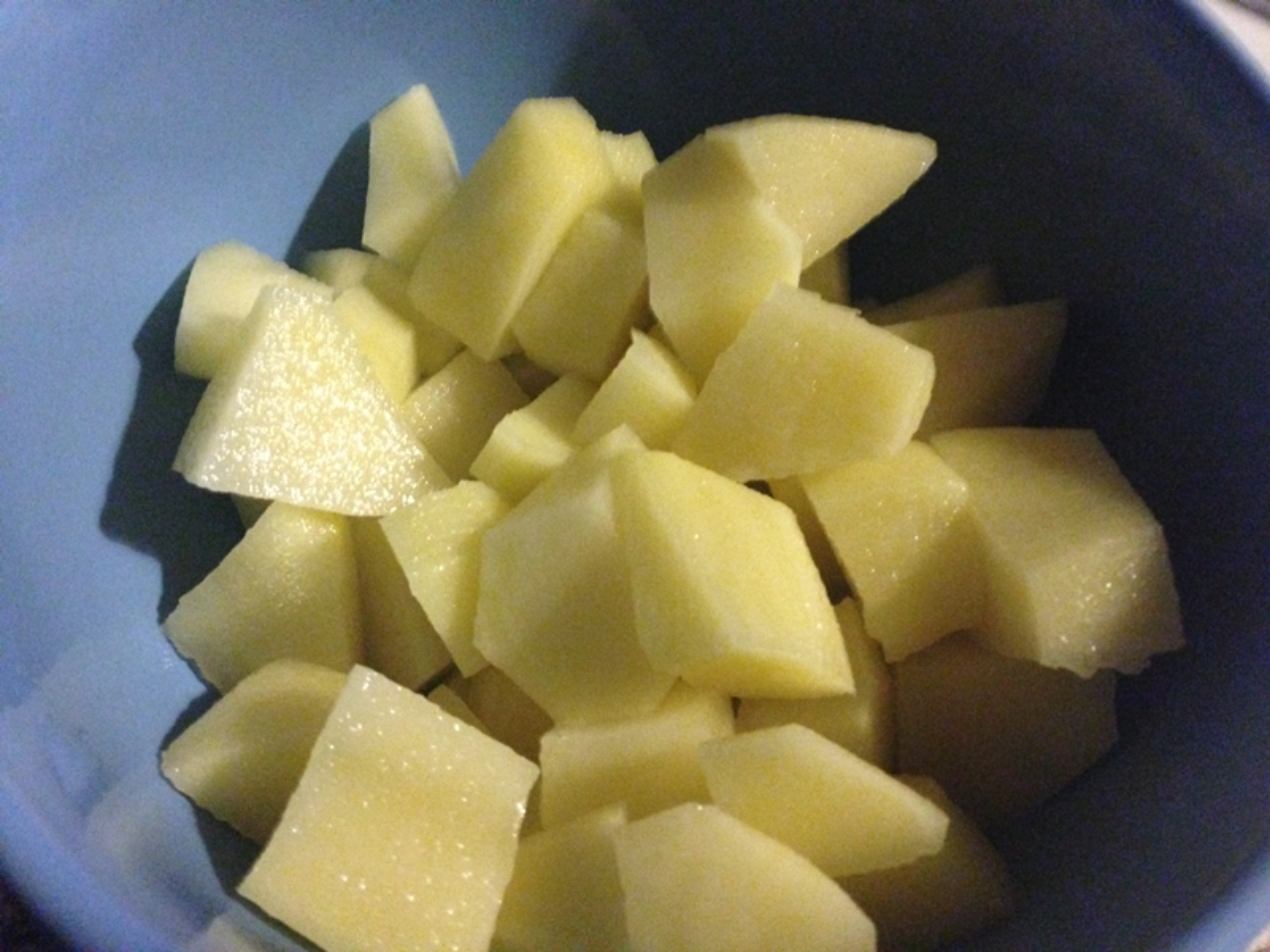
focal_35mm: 33
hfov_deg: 55.4
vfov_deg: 42.9
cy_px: 476
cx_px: 635
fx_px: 1211
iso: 800
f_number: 2.4
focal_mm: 4.12
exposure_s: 1/15
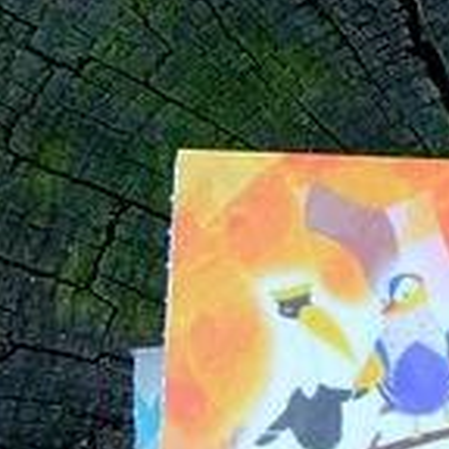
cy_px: 644
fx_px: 3111
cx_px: 1238
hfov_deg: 7.5
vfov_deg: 8.1
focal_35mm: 212
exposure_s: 1/60
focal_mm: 23.2
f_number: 9
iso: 1250
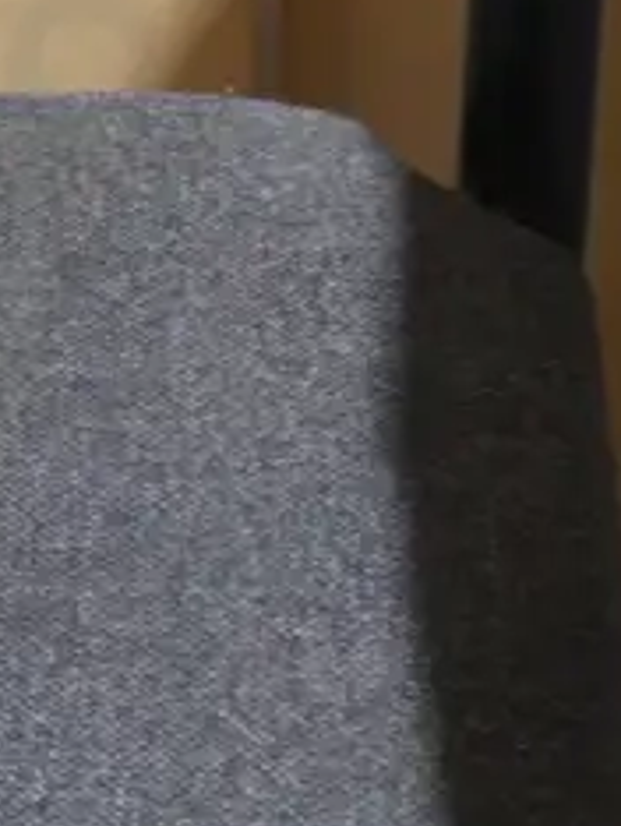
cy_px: 484
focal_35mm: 201
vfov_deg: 9.8
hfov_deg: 7.3
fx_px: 4799
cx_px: -231
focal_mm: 23
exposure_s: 1/60
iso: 800
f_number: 5.1
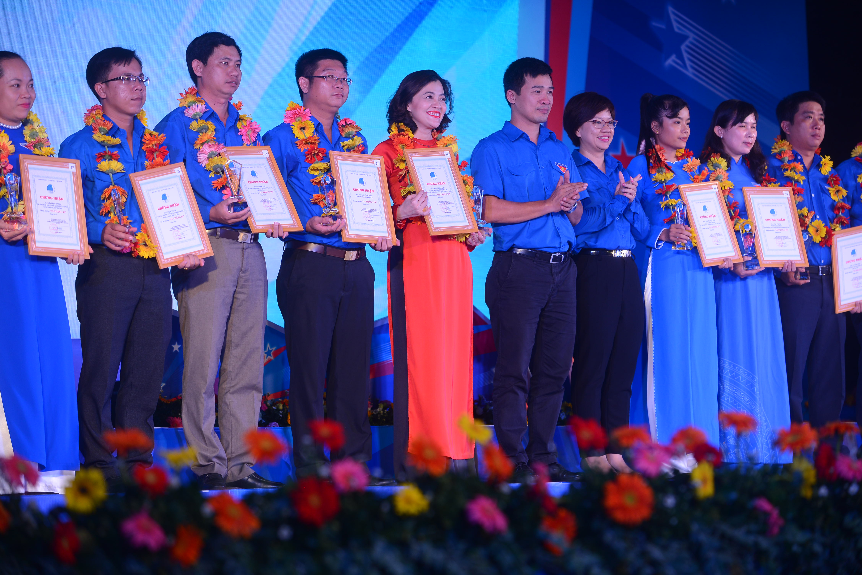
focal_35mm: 145
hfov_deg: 14.2
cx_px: 431
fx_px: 3472
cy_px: 288
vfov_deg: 9.5
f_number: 3.5
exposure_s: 1/320
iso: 500
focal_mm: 145
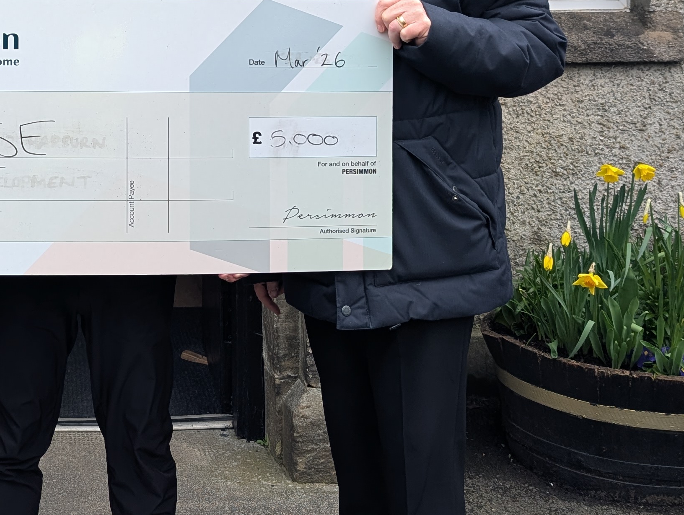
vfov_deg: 23.1
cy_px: -43
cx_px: 76
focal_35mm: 60
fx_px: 1187
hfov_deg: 30.8
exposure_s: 1/290
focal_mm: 6.9
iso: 21
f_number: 1.68
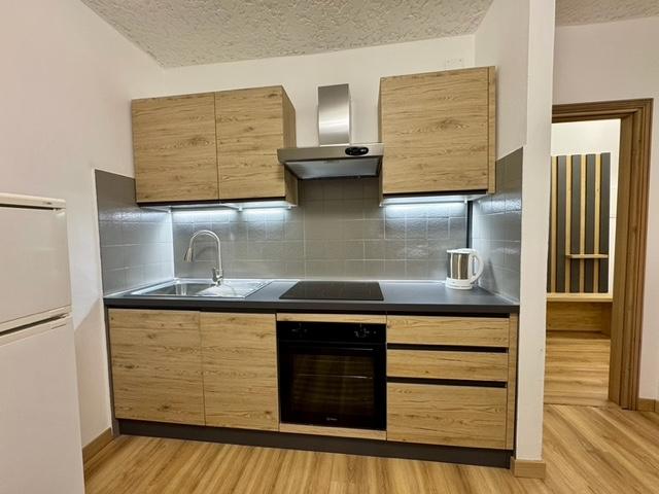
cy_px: 247
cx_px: 330
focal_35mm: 14
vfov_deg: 85.7
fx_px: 267
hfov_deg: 102.1
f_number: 2.2
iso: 200
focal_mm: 2.22
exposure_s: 1/50
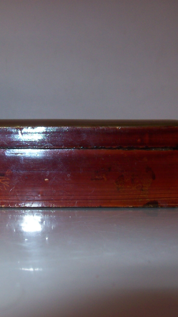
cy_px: 157
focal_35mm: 53
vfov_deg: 39.2
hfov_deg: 22.3
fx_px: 445
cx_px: 34
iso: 80
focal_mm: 6
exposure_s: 1/64
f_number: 2.7
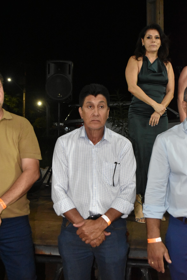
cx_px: 93
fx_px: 417
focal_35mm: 54
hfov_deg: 25.3
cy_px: 140
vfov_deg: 37.2
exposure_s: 1/80
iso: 6400
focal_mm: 35
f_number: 5
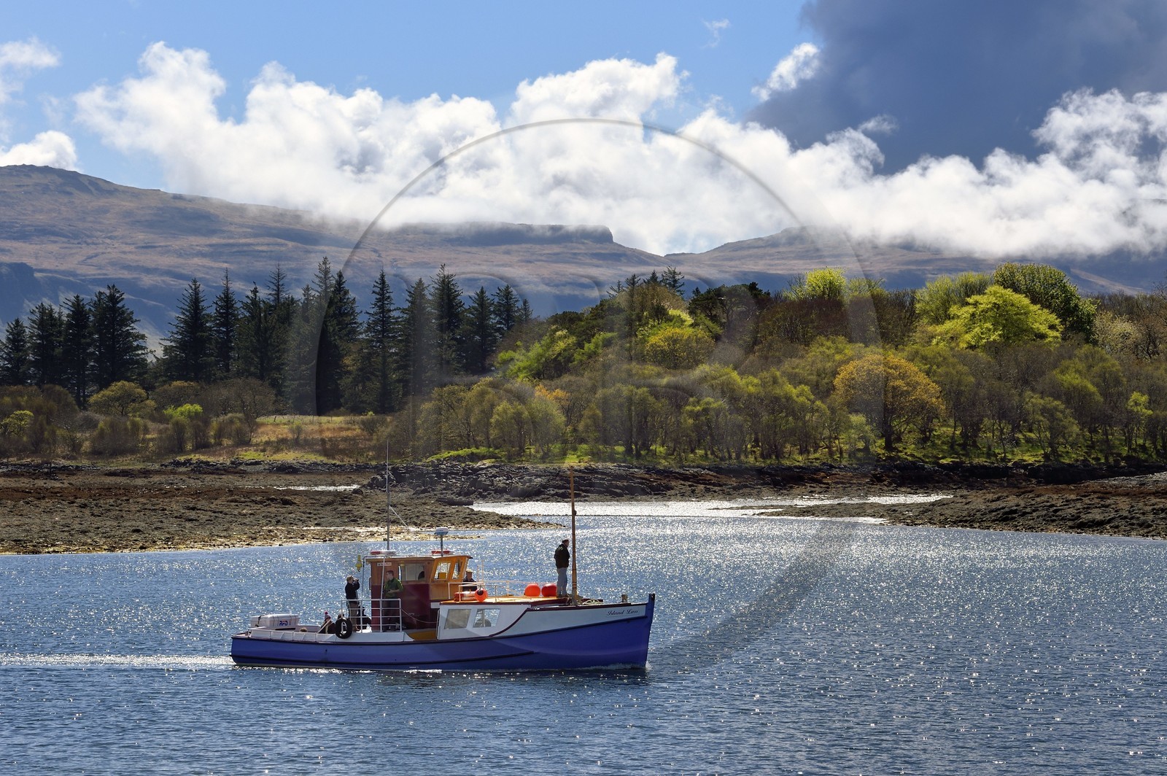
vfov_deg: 8.1
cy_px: 388
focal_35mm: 170
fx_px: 5506
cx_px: 584
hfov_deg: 12.1
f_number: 16
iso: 200
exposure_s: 1/320
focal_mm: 170
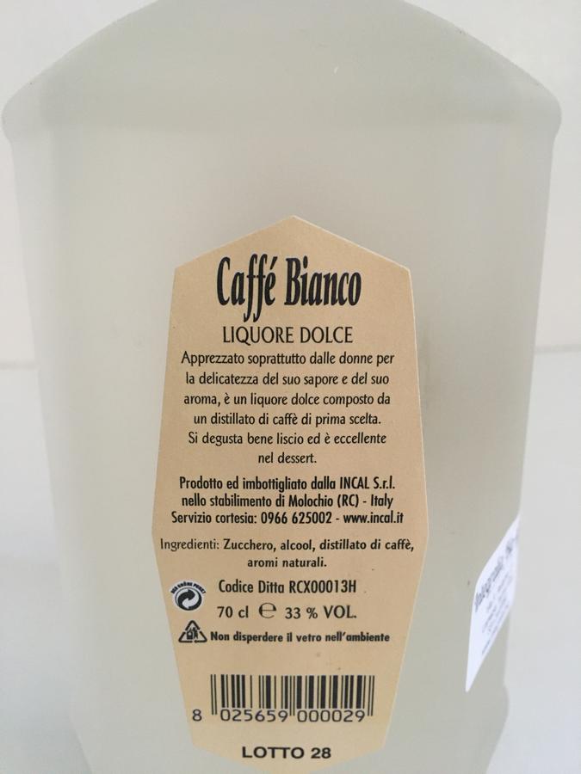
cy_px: 387
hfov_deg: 48.2
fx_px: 649
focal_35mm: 29
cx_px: 290
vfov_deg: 61.7
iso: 200
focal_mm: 4.15
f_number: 2.2
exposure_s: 1/33
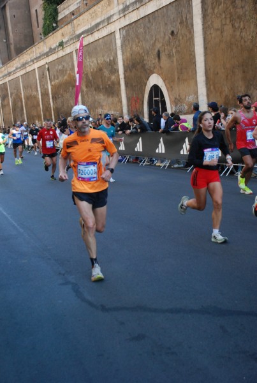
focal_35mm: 66
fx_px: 703
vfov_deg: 30.4
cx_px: 128
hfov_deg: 20.7
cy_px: 192
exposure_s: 1/800
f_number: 4.8
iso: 1000
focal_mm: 44
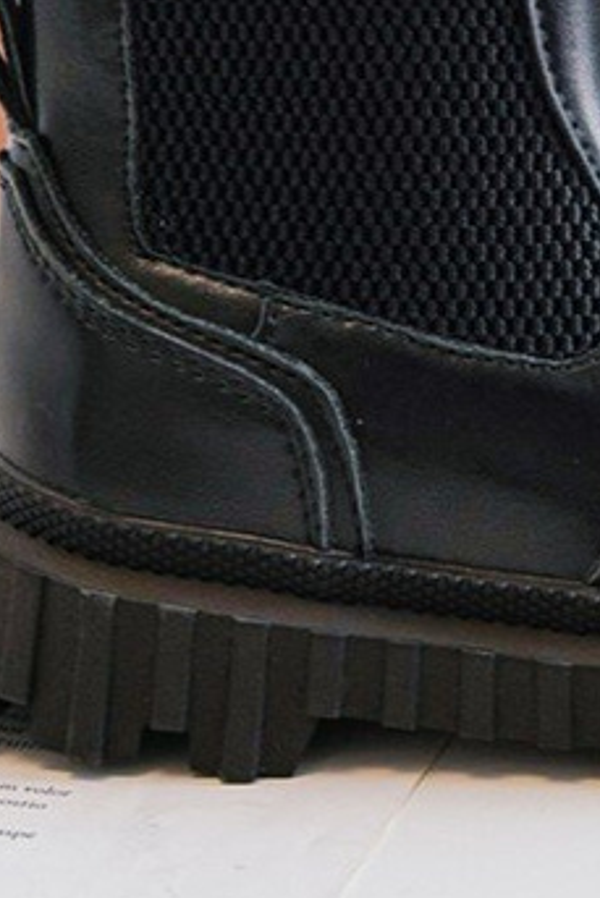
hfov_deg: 12.9
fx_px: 2622
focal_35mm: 105
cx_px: 563
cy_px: 52
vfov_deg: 19.0
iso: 500
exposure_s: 1/100
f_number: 4
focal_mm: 48
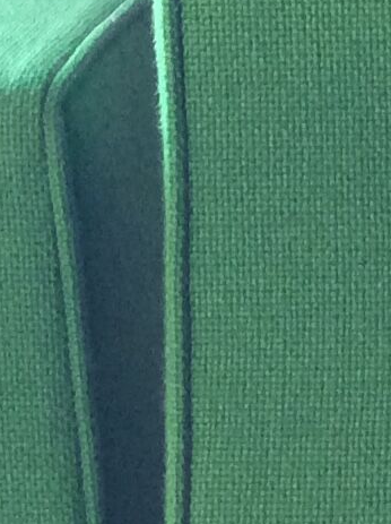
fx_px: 2702
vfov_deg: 11.0
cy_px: 166
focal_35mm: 179
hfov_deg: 7.8
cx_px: 835
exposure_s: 1/25
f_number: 2.4
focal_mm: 3.3
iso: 64
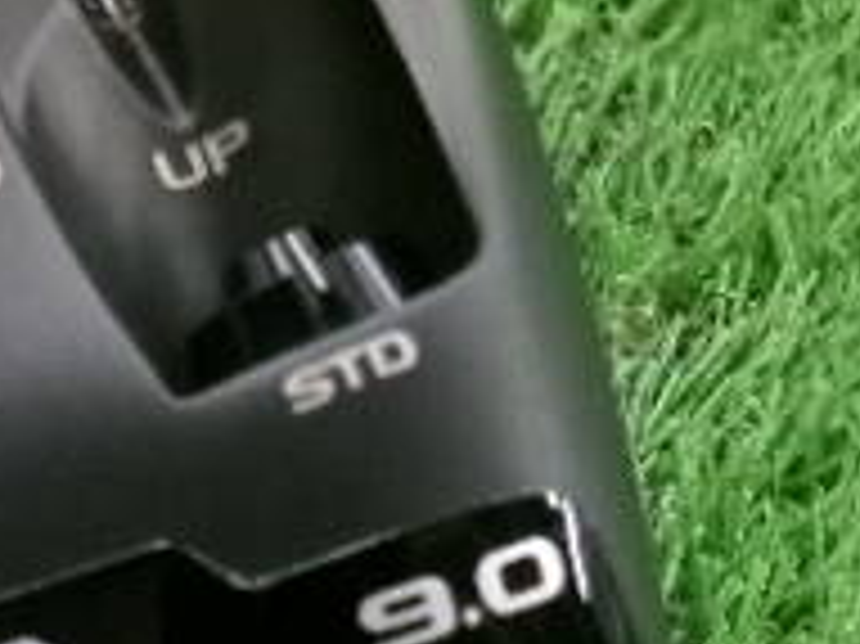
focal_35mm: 94
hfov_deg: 20.9
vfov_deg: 14.7
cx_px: 401
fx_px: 2334
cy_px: 955
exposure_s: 1/34
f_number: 3.9
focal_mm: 5.1
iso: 800
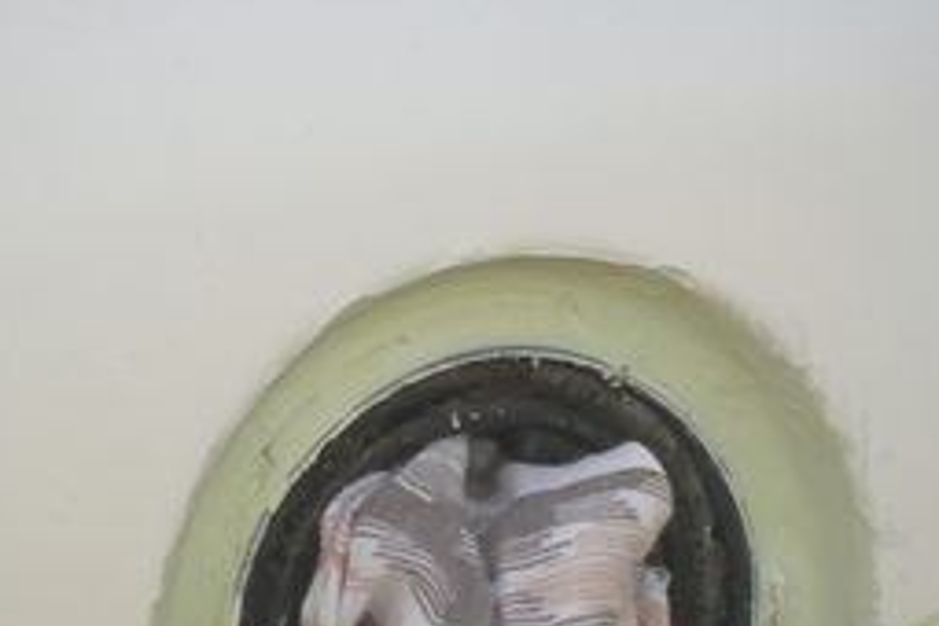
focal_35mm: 99
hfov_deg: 20.6
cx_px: 431
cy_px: 438
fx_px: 2582
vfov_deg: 13.8
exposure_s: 1/164
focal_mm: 6.3
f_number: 4.6
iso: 50
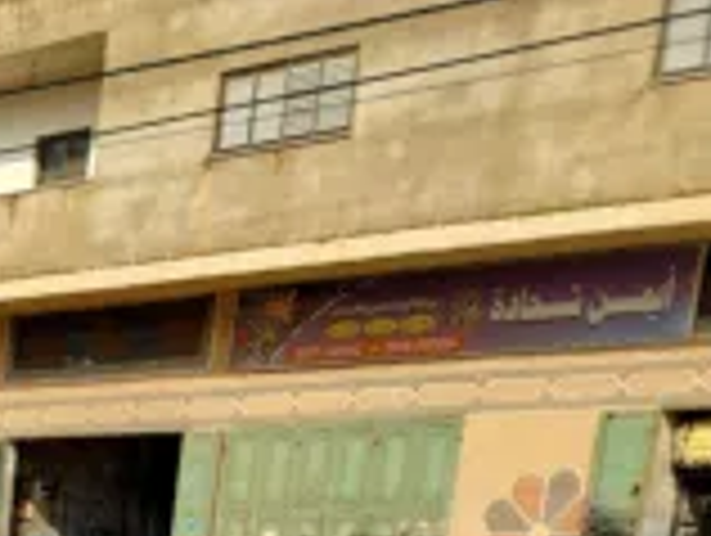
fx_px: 1913
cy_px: 1077
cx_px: -472
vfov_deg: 13.6
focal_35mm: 93
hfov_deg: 17.9
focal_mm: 6.4
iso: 12
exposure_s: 1/526
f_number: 1.8
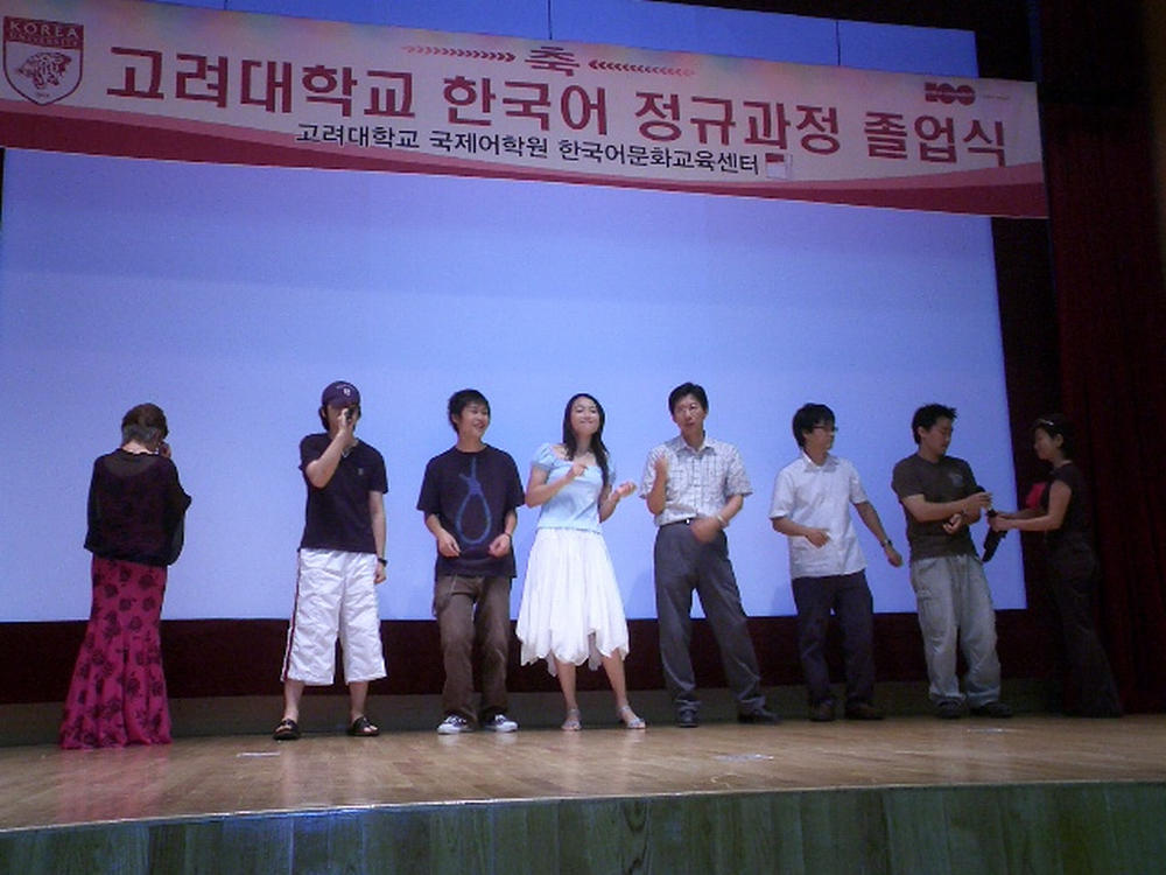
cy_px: 438
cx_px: 583
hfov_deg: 50.1
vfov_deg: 38.7
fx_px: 1246
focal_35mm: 37
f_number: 3.5
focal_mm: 5.6
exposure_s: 1/40
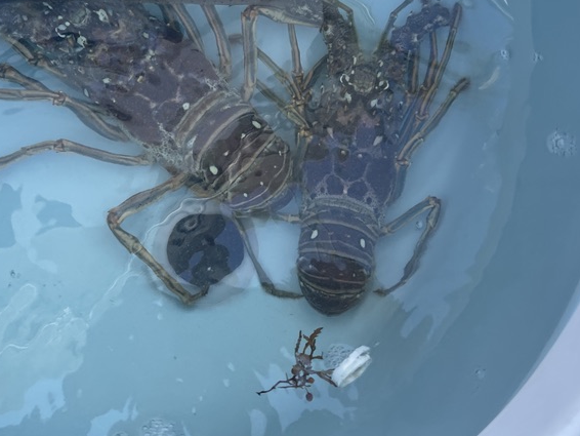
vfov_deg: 30.4
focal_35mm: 47
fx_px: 788
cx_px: 233
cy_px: 115
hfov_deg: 40.2
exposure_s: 1/307
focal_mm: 4.2
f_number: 1.6
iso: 32
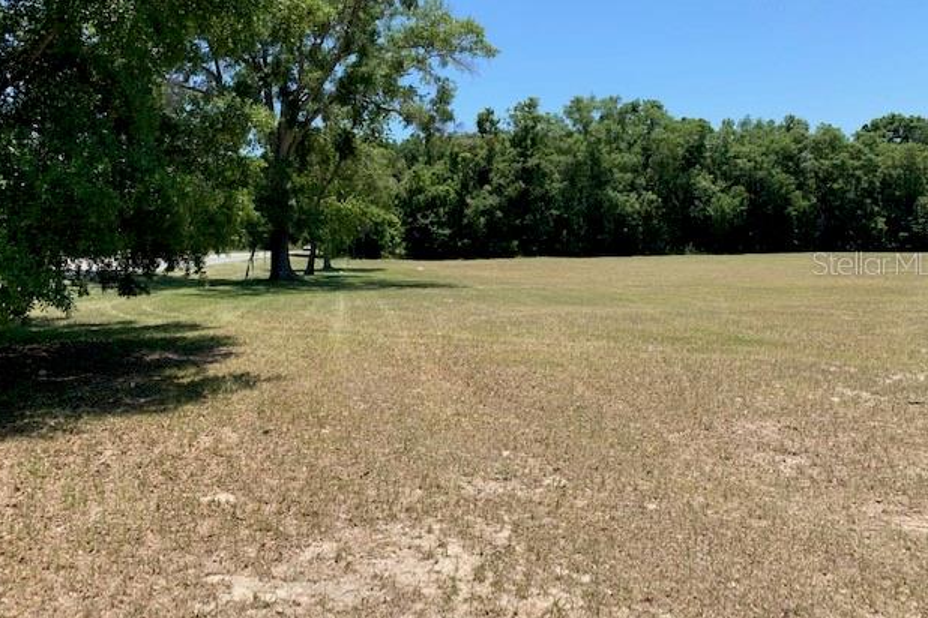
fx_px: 722
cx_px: 473
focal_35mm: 28
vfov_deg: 46.3
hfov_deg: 65.5
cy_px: 262
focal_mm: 4.25
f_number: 1.8
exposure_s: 1/1406
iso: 25
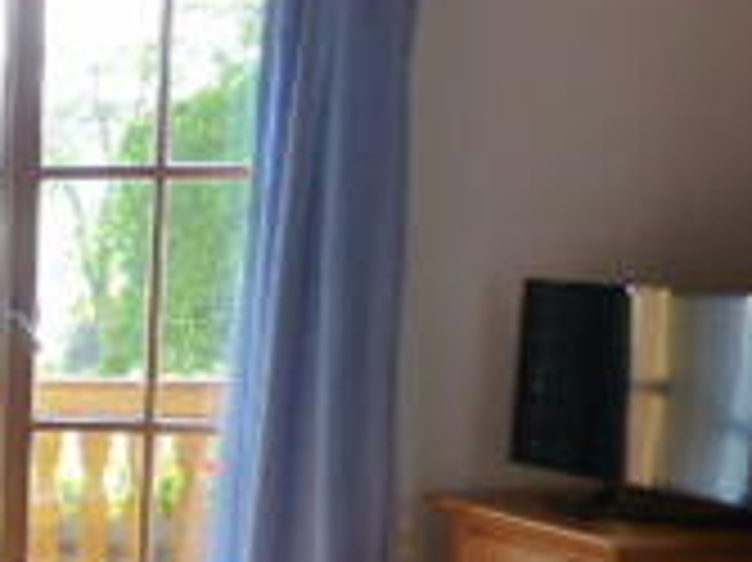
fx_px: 1910
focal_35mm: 88
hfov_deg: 19.4
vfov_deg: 16.4
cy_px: 566
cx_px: -381
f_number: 3.3
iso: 400
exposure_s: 1/100
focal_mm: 4.3
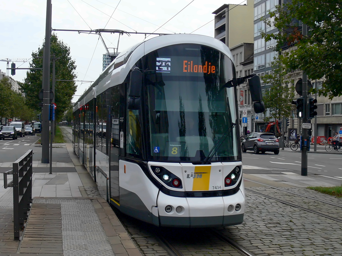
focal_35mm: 35
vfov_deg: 40.6
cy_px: 128
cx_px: 171
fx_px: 346
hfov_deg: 52.7
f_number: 5.6
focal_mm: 7.4
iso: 80
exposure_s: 1/320
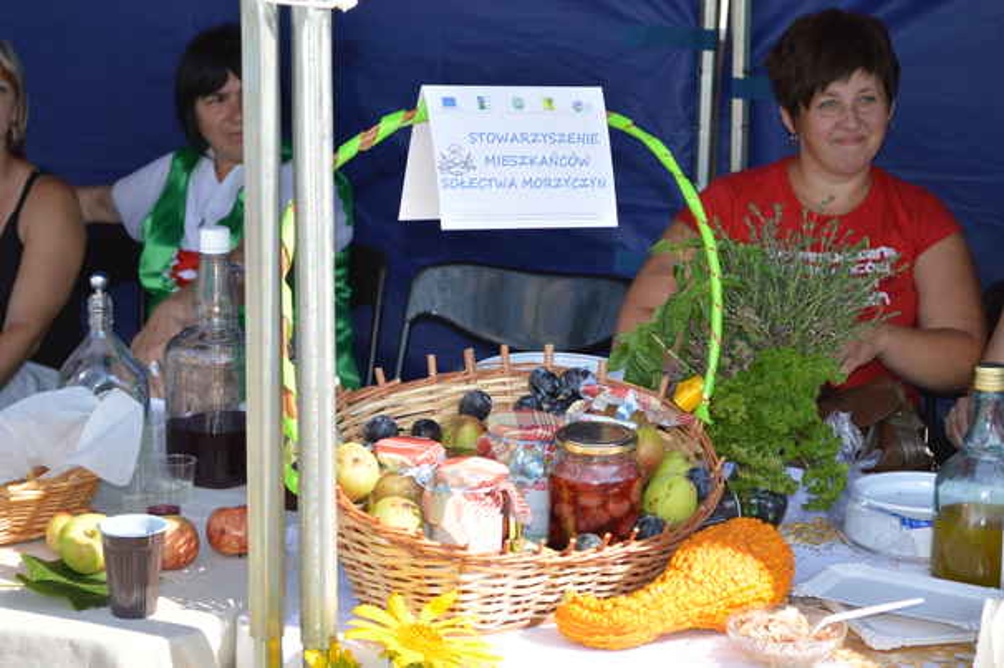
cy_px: 334
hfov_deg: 27.0
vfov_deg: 18.2
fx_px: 2090
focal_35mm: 75
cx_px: 502
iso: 100
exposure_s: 1/160
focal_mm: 50
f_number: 5.6
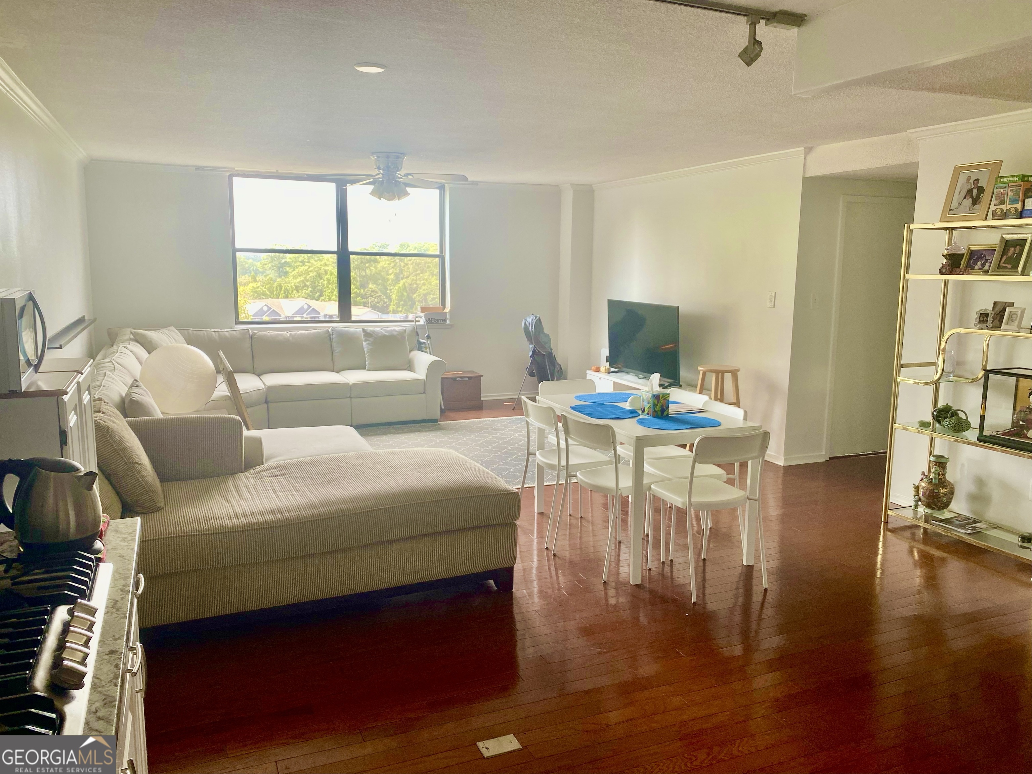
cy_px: 387
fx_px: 775
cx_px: 516
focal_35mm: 26
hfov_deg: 67.3
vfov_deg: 53.1
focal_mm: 4.25
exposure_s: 1/121
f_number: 1.8
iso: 64
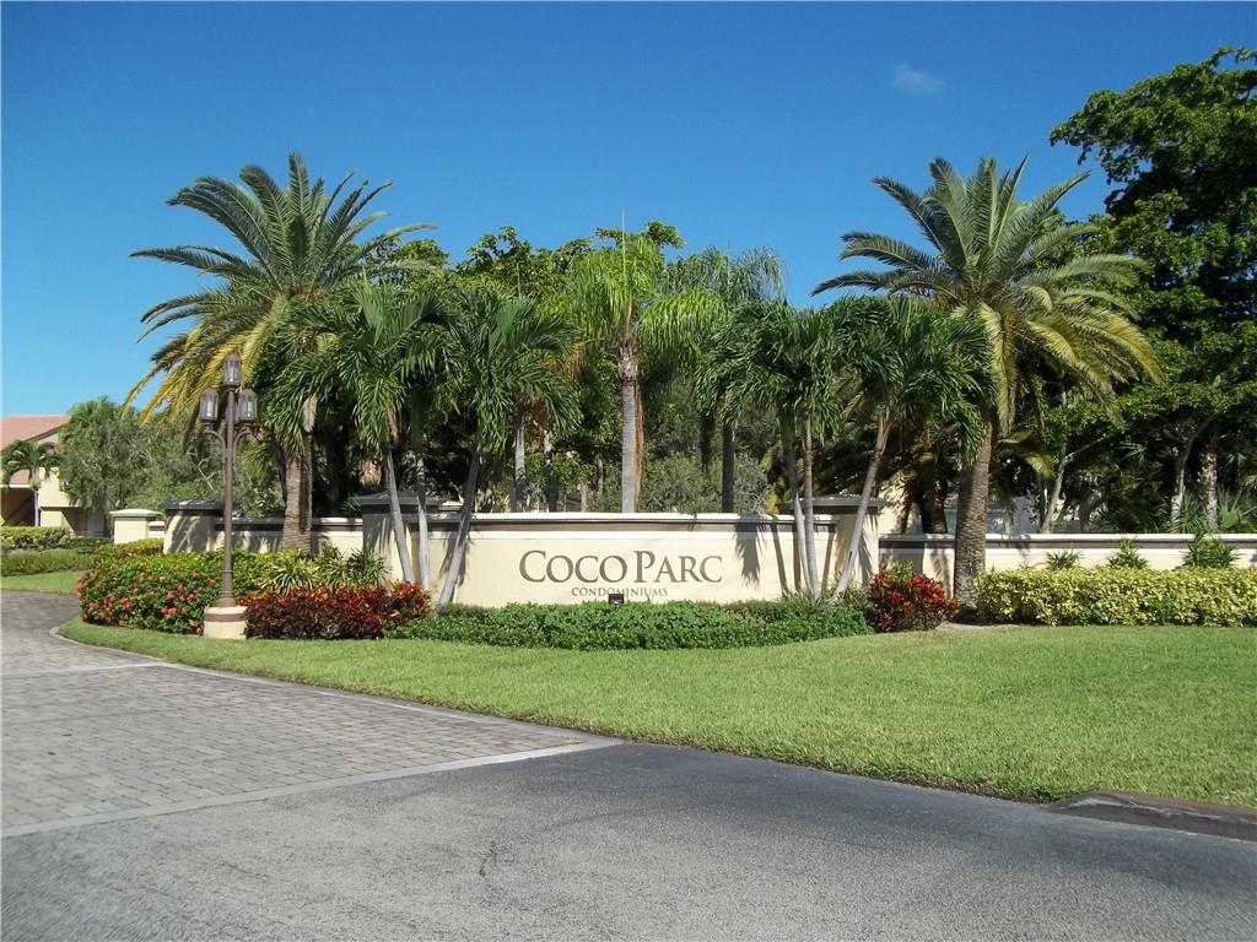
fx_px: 1162
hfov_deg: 56.8
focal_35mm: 32
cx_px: 628
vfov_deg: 44.2
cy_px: 471
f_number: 8.8
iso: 64
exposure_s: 1/160
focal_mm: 5.7
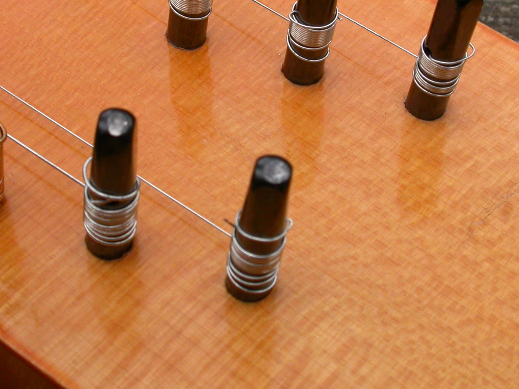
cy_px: 110
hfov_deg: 23.0
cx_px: 279
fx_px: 1274
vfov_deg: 17.3
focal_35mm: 85
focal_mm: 11.1
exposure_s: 1/257
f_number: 6.7
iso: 100
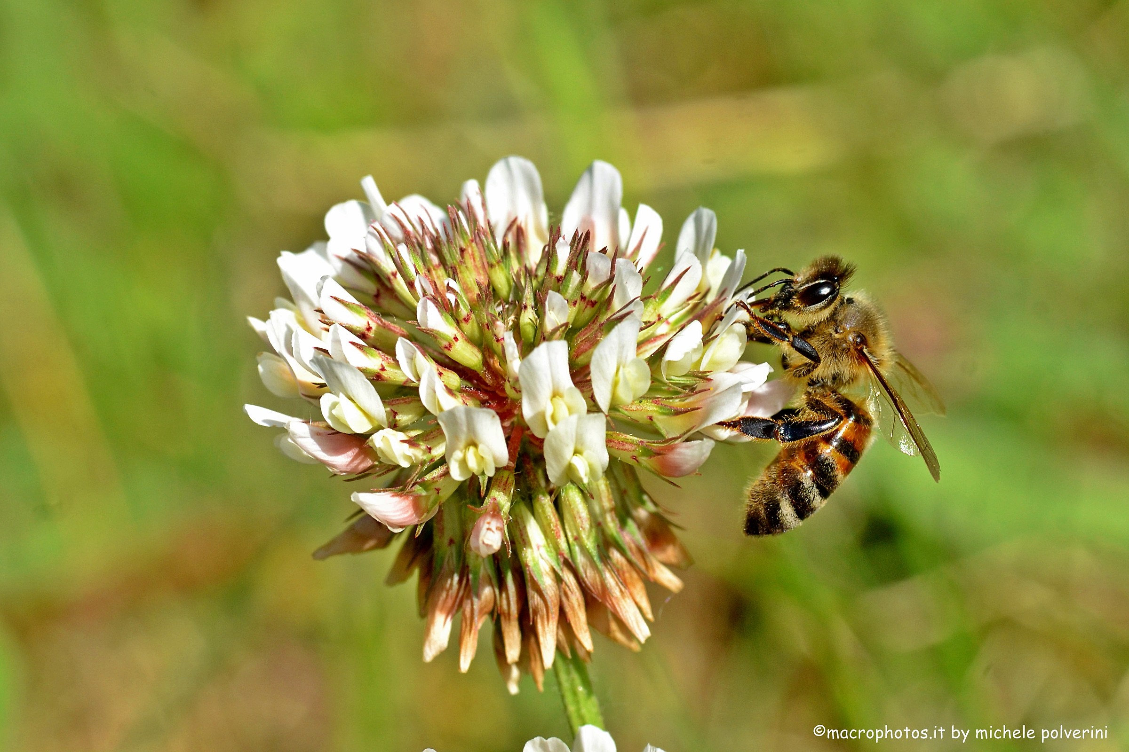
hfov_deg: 15.2
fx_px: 4233
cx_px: 564
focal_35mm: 135
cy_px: 376
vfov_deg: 10.2
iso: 400
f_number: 16
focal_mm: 90
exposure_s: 1/250
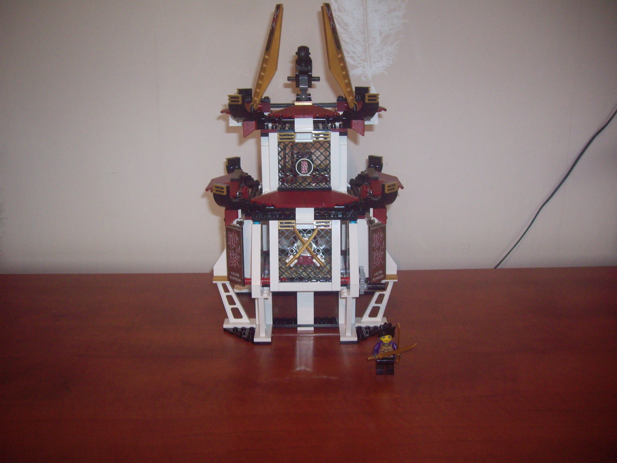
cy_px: 232
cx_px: 308
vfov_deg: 37.7
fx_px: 677
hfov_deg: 49.0
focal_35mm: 38
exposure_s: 1/40
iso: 200
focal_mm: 6.2
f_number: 2.7
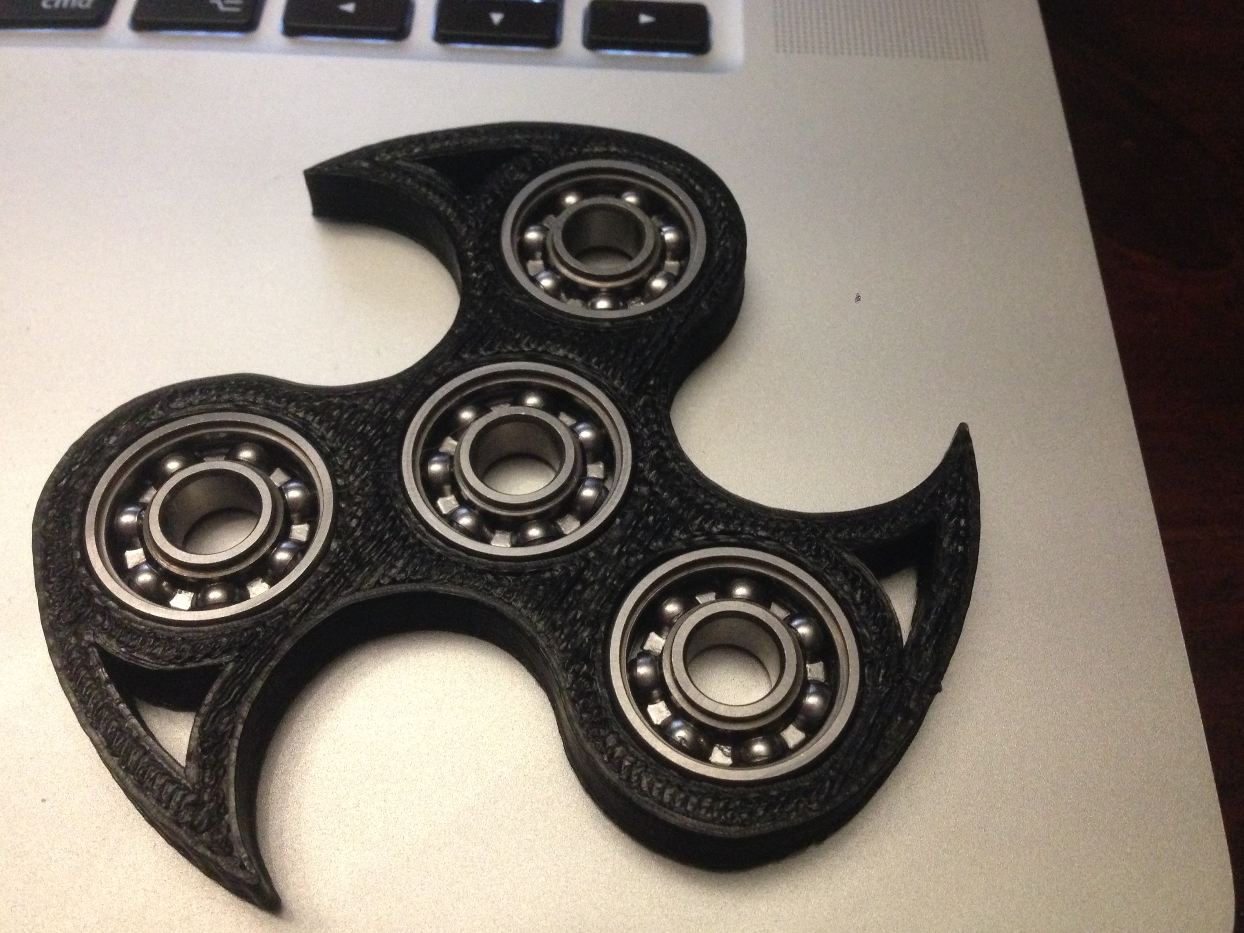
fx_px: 1222
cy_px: 468
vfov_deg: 41.8
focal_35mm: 34
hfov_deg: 54.0
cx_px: 633
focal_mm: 4.12
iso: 500
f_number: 2.4
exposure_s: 1/15
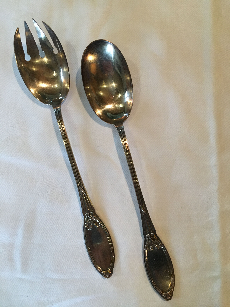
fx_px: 257
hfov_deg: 48.2
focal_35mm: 29
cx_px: 115
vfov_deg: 61.7
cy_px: 154
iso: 200
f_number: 2.2
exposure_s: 1/25
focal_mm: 4.15
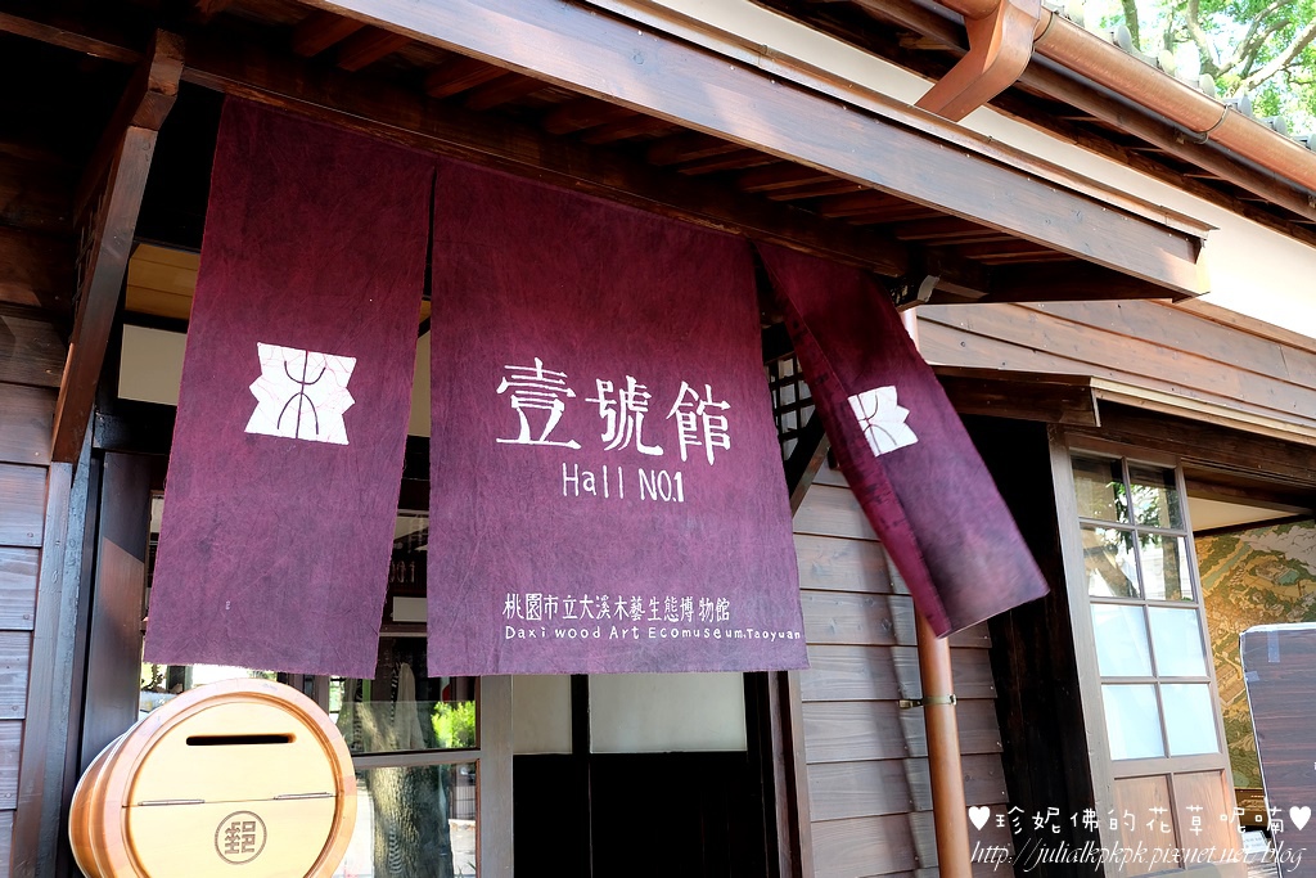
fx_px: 1097
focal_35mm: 30
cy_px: 439
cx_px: 658
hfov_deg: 61.9
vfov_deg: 43.6
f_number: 3.8
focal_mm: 20.1
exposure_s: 1/58
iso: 400
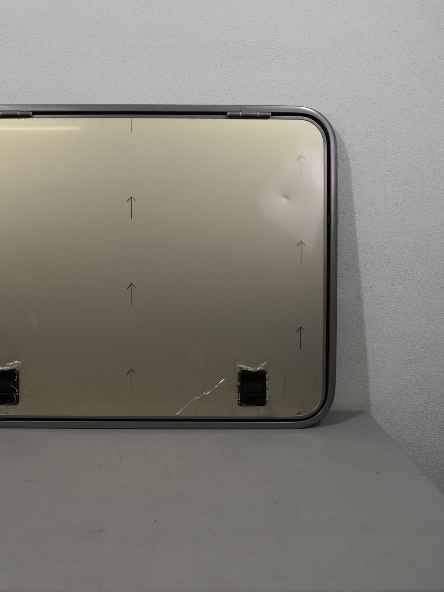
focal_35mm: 39
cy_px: 296
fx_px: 667
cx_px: 129
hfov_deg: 36.2
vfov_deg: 47.9
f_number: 5.6
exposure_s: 1/125
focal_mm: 18
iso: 280
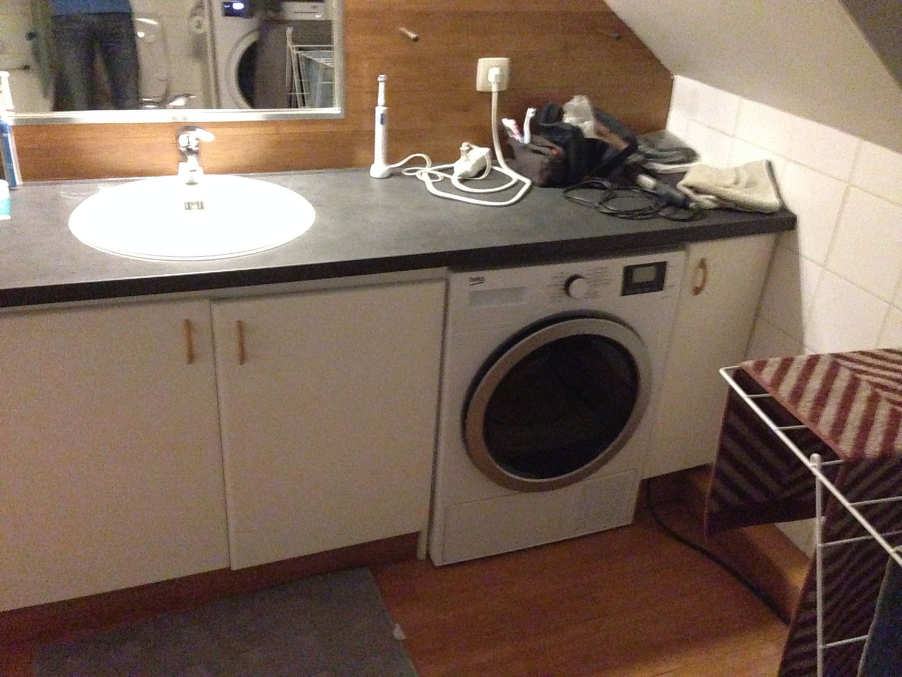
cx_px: 451
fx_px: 860
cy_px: 338
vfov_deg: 42.9
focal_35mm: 33
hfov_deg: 55.4
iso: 2000
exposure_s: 1/15
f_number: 2.4
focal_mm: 4.12
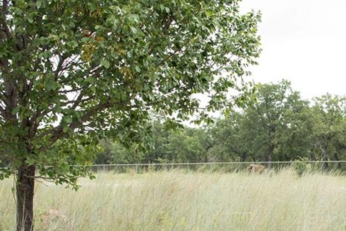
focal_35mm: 57
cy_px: 164
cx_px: 256
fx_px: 548
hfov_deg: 34.4
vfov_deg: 23.6
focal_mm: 18
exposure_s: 1/500
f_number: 3.5
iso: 500
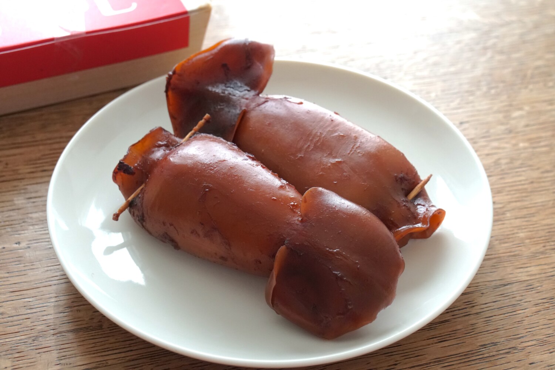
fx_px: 786
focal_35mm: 51
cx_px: 278
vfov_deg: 26.5
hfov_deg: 38.9
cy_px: 185
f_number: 6.3
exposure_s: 1/800
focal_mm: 34
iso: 2000
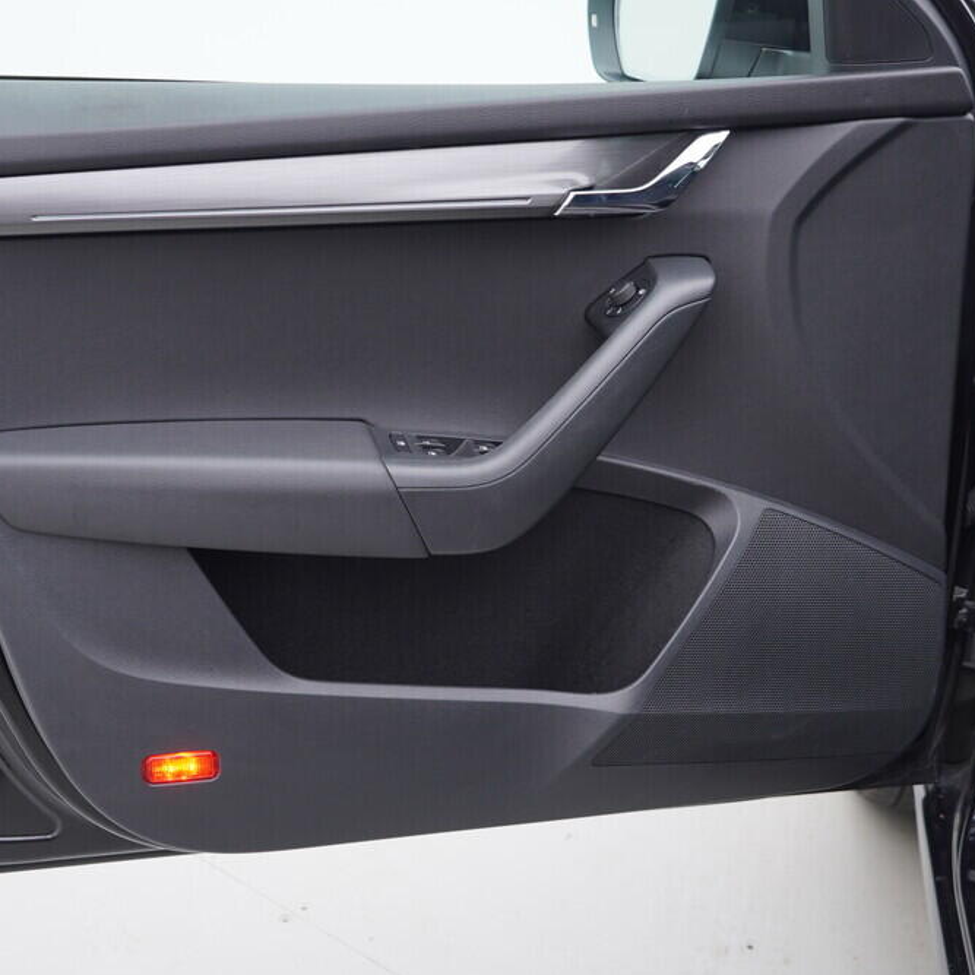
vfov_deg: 36.1
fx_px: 1498
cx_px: 386
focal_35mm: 47
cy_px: 486
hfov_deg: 35.9
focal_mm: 24
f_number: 3.2
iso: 125
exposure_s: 1/50
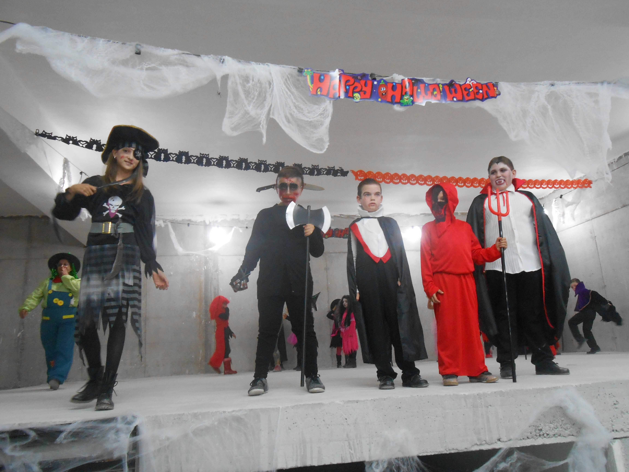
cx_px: 314
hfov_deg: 67.3
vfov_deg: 53.1
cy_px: 236
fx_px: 472
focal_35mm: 26
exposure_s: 1/30
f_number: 3.5
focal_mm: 4.6
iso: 400
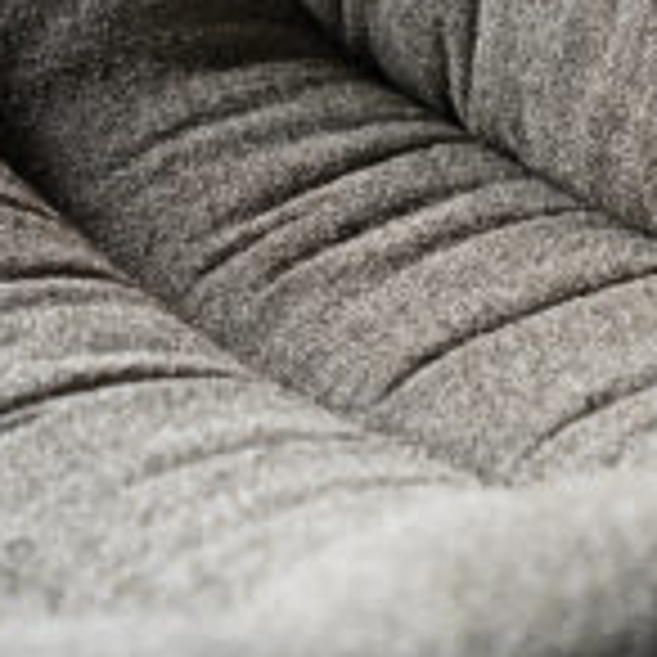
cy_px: -225
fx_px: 3371
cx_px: 446
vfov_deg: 10.8
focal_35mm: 157
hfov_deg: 11.1
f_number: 4.5
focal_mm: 60
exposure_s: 1/60
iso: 2500
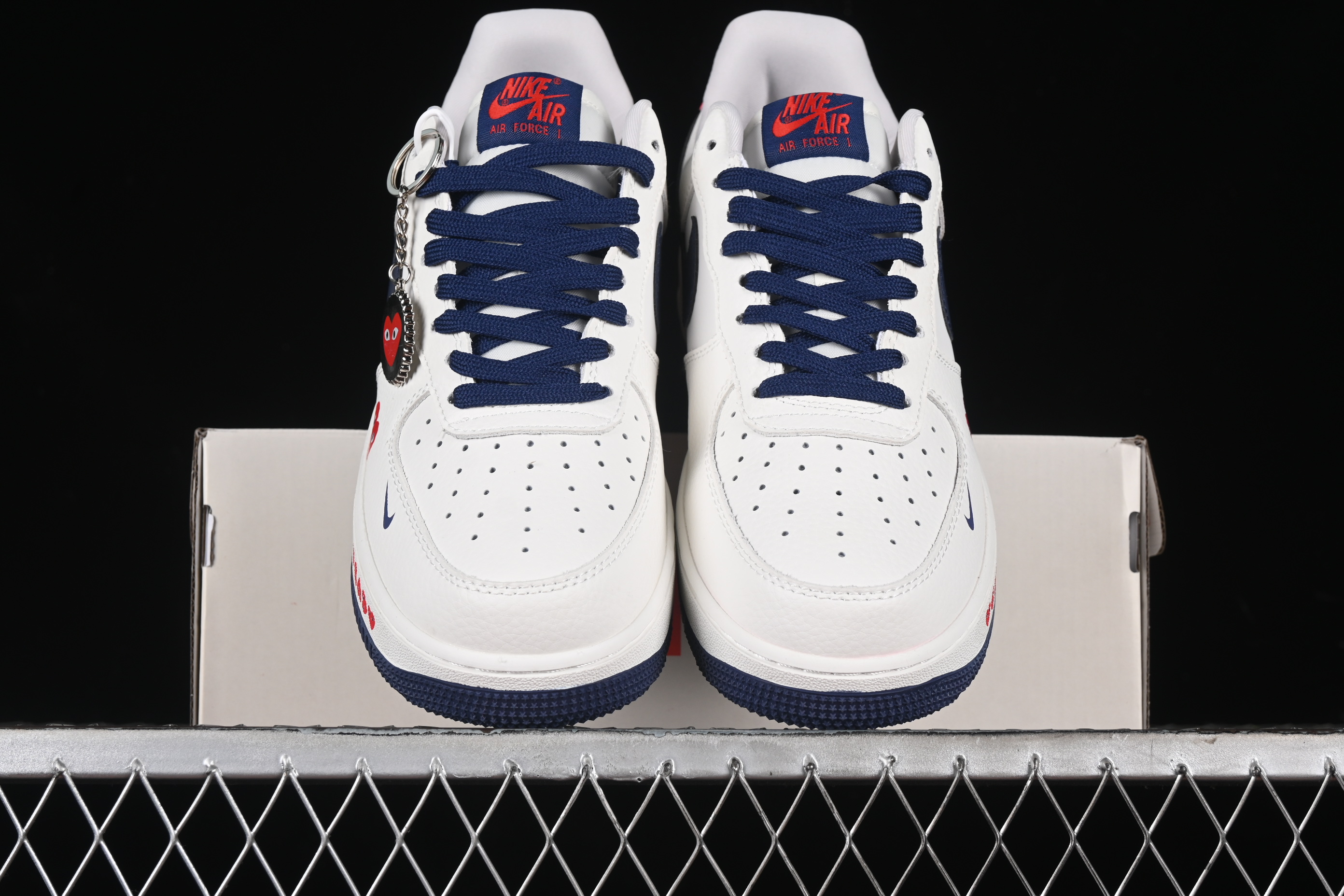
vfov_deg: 18.2
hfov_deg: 27.0
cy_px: 448
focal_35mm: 75
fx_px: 2800
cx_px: 672
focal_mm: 50
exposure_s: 1/100
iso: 160
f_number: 8
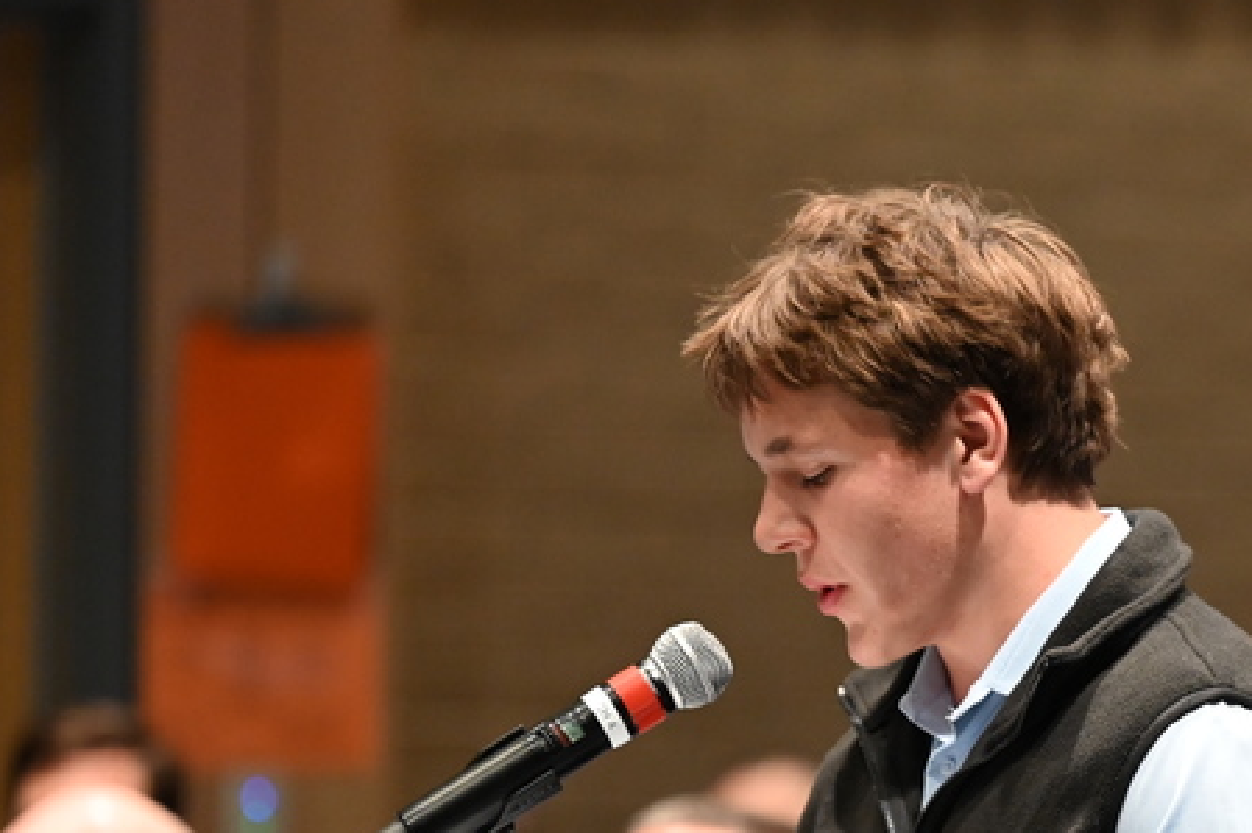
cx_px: 1101
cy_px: 773
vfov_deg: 3.8
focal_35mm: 365
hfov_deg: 5.6
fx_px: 12689
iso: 3200
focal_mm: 160
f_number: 2.8
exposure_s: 1/160
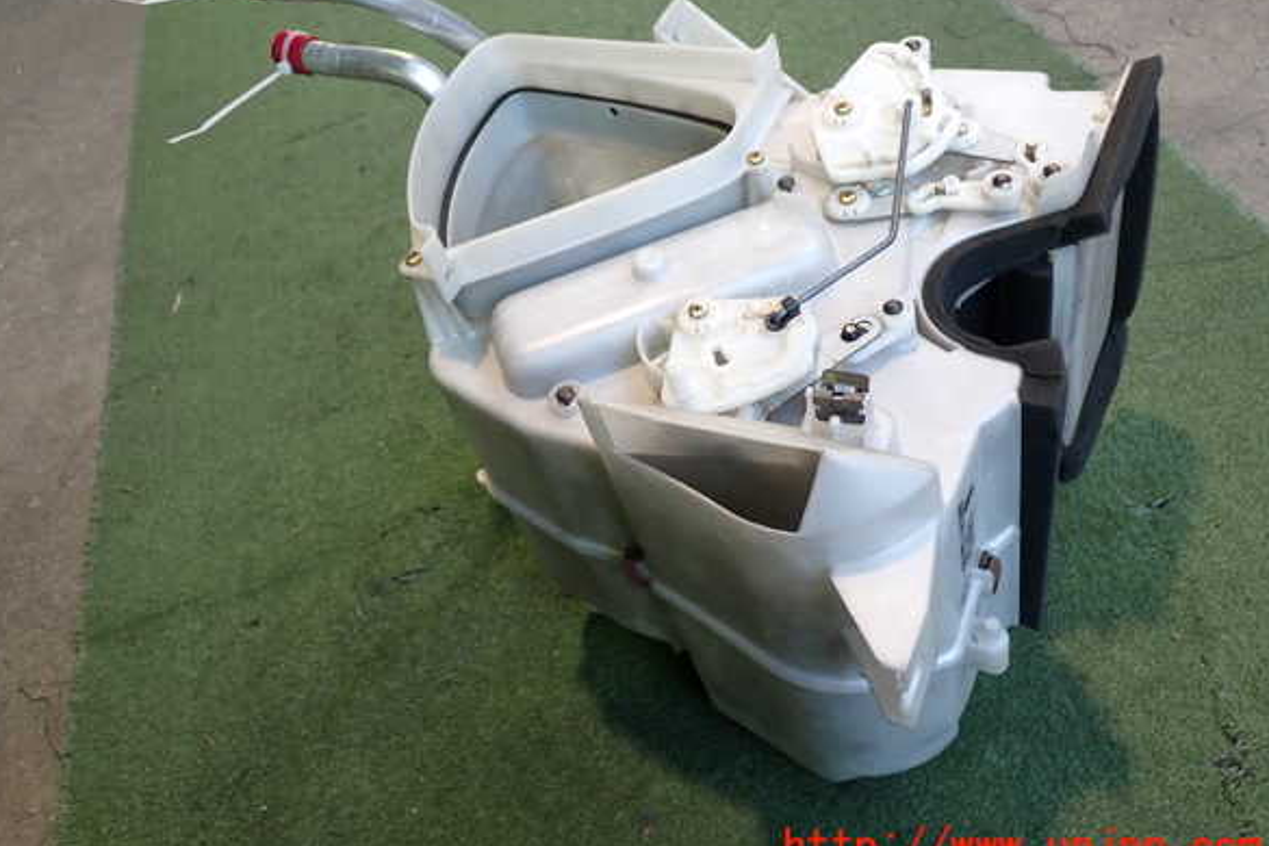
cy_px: 388
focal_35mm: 32
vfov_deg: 41.1
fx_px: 1128
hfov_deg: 58.7
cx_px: 623
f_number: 2.3
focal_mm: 5.4
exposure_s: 1/50
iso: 200
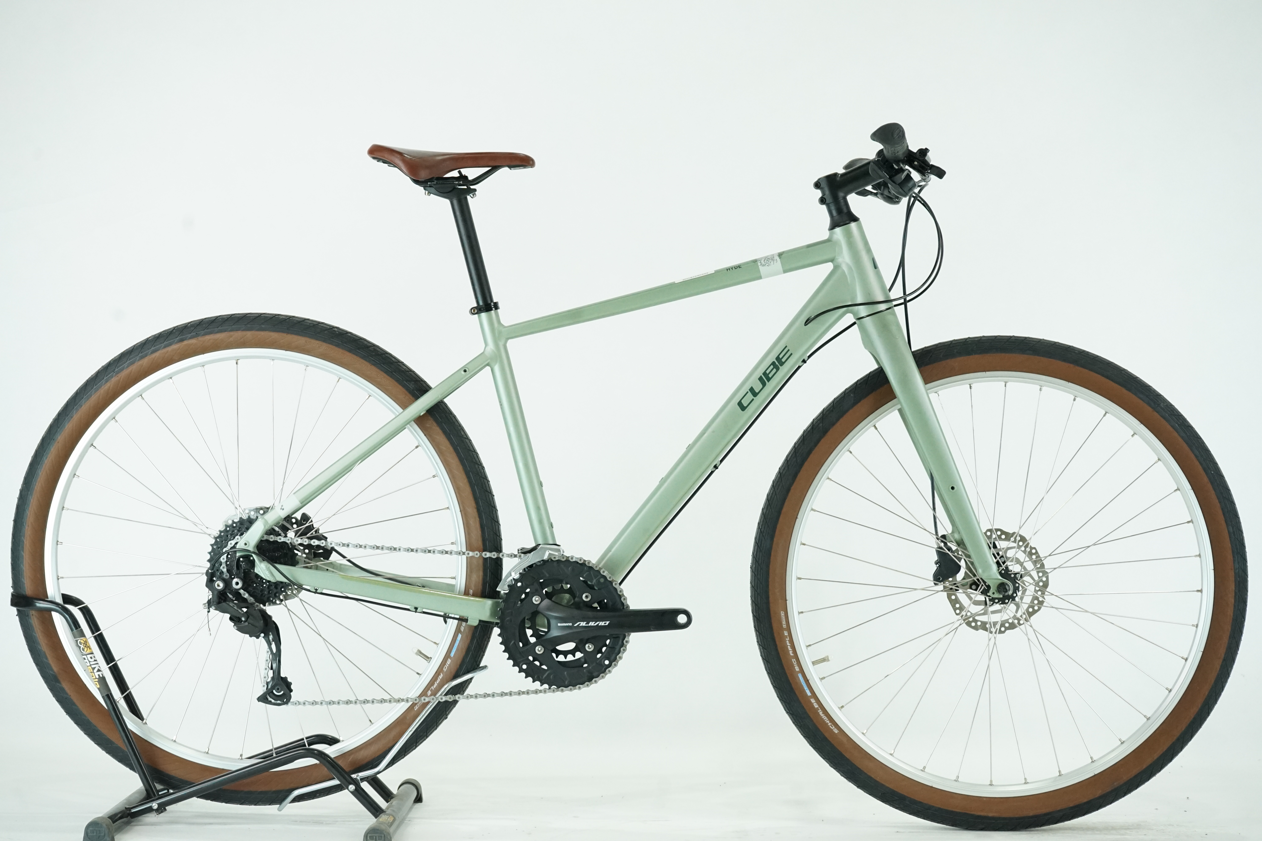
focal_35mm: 67
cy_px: 420
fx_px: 2349
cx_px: 631
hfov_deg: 30.1
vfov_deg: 20.3
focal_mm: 67
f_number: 8
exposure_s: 1/200
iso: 3200
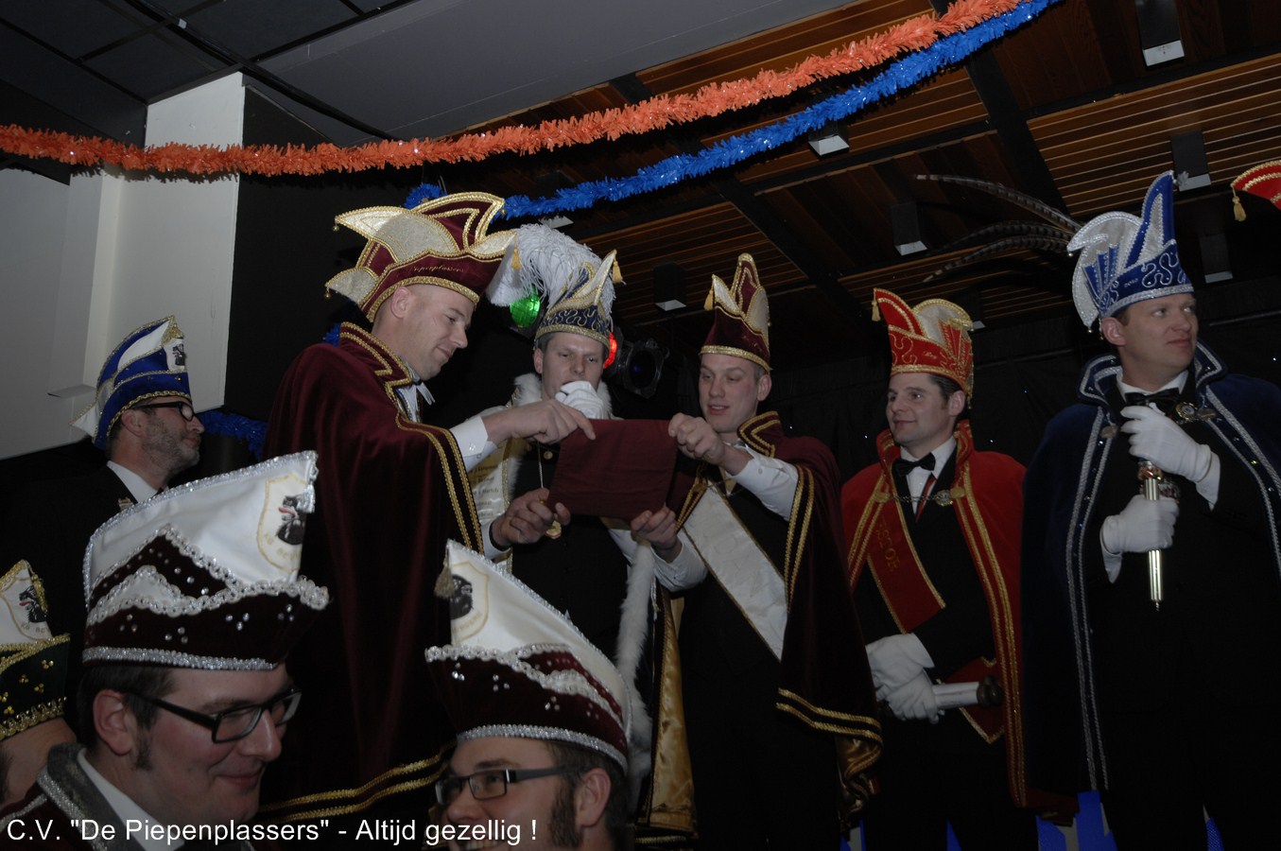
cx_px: 640
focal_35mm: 36
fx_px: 1279
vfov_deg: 36.8
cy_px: 426
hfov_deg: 53.2
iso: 250
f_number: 5.6
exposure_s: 1/125
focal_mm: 24
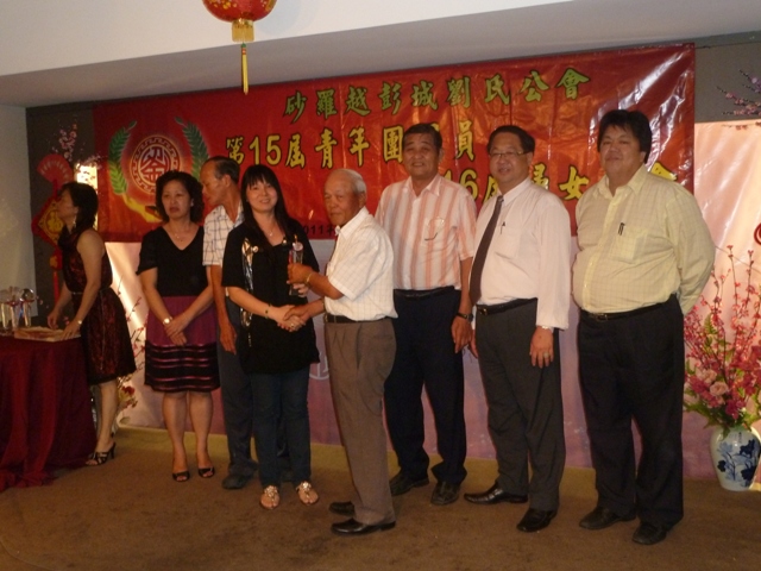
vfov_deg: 38.7
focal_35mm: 37
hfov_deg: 50.1
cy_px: 286
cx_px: 380
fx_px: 813
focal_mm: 6.1
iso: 400
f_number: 3.6
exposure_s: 1/30
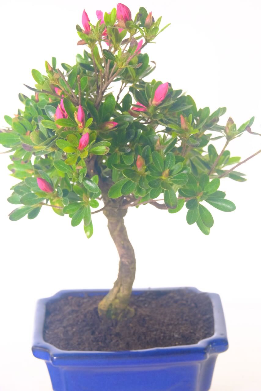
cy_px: 196
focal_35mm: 123
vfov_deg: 16.6
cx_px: 130
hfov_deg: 11.2
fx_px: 1337
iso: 2000
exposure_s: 1/30
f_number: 8
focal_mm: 81.9
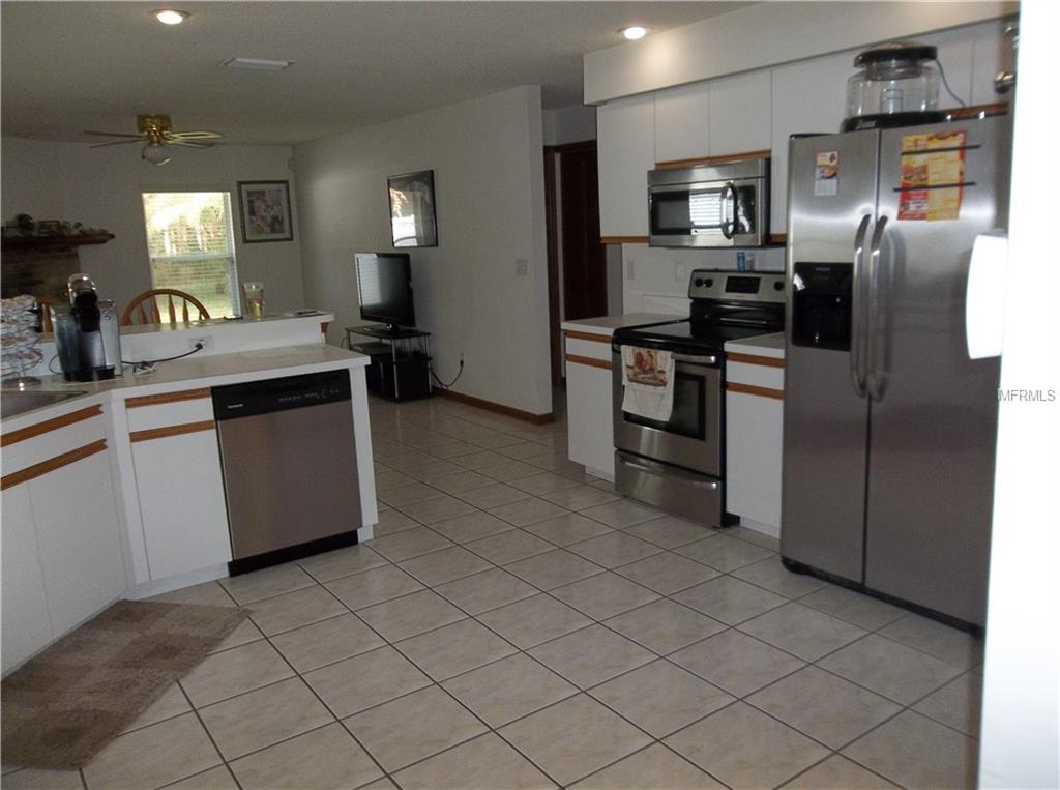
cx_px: 530
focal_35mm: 27
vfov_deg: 51.2
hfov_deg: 65.4
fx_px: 825
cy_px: 395
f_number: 3.5
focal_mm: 4.9
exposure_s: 1/30
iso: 160
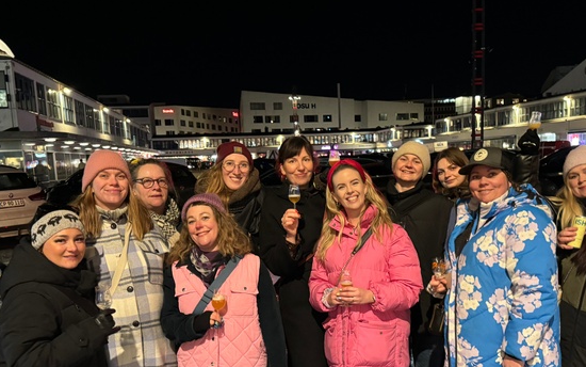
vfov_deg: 34.1
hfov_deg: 52.7
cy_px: 245
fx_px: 591
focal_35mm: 37
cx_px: 316
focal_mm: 6.86
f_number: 1.78
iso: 800
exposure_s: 1/25
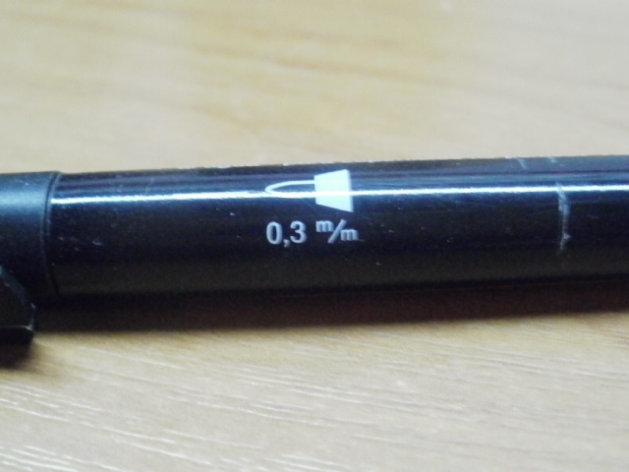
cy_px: 236
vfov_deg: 32.9
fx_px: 800
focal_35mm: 44
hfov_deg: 42.9
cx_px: 314
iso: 800
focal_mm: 7.7
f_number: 4
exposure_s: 1/15
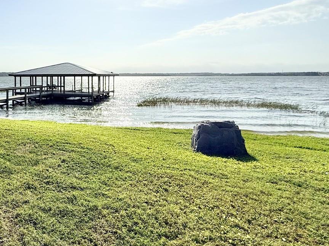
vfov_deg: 51.6
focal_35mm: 26
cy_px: 74
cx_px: 48
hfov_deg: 59.7
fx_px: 247
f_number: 2.2
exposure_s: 1/10101
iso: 40
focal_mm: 2.22
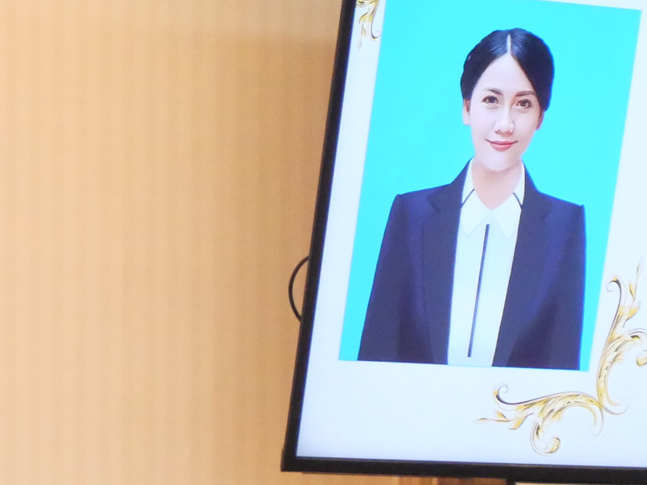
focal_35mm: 299
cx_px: 1034
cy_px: 610
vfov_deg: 4.9
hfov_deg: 6.5
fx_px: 5588
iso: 3200
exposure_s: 1/50
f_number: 5.6
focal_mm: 42
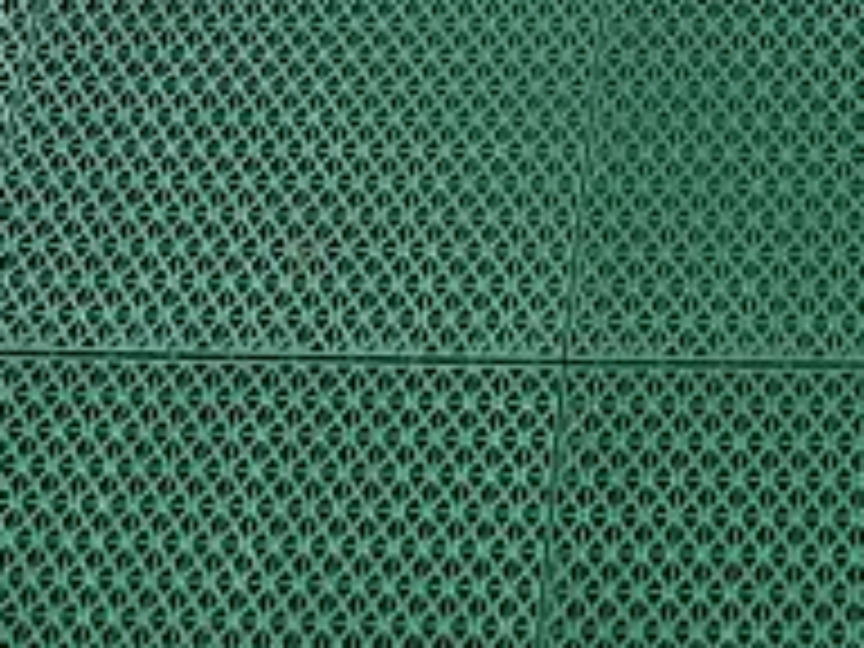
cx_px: 1094
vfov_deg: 12.0
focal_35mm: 84
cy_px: -1123
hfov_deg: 21.3
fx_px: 2097
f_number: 3.5
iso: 250
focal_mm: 14
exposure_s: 1/1250
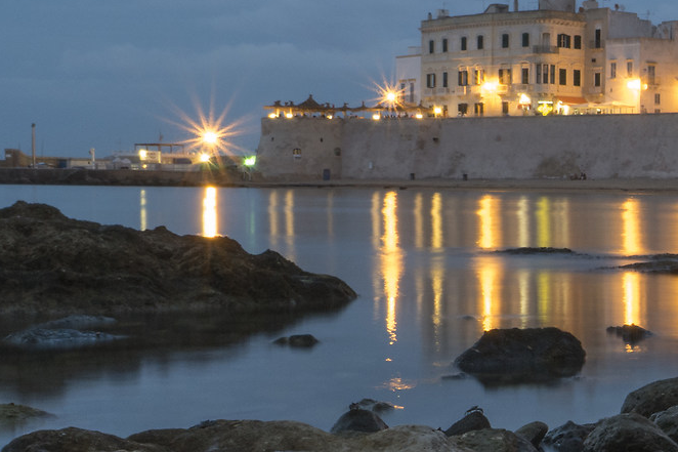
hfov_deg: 20.9
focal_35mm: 87
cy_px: 345
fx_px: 1638
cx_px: 924
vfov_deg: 15.6
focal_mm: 16
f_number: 16
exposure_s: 8
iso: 400
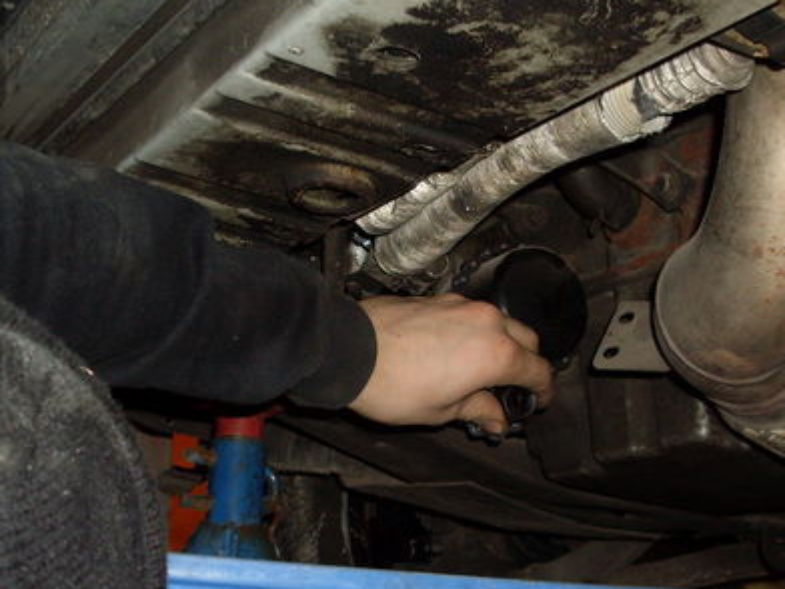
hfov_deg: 31.1
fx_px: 1406
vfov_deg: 23.4
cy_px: 431
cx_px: 465
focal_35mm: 62
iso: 100
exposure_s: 1/45
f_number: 2.8
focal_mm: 6.3
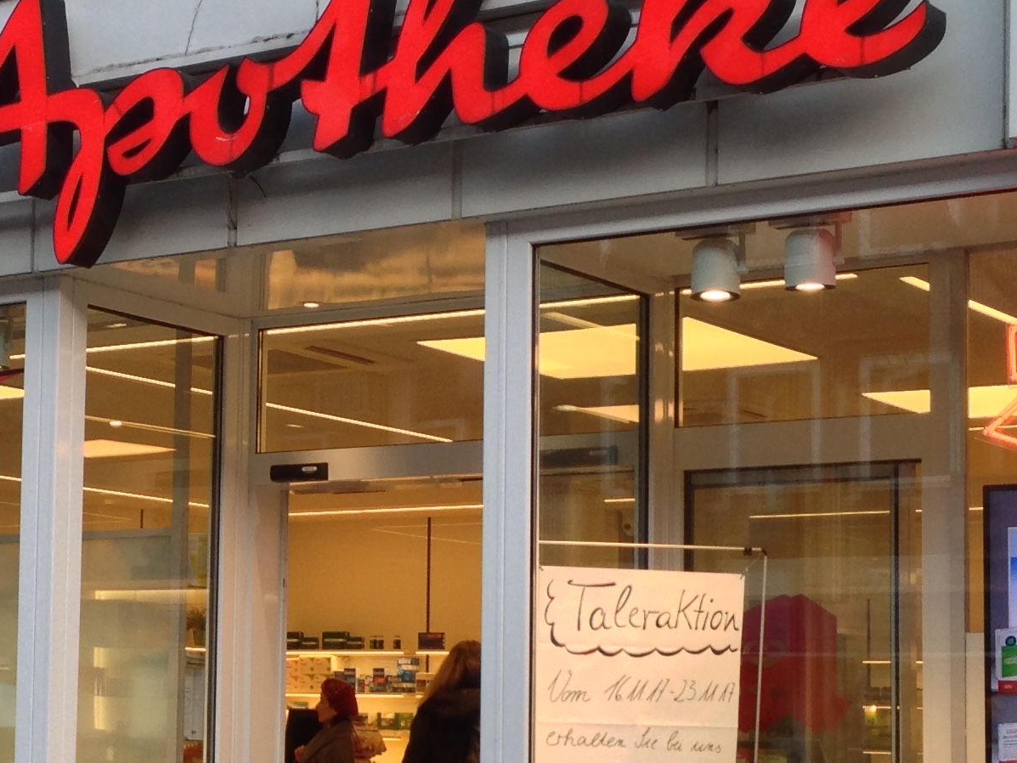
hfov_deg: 21.4
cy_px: 523
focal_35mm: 90
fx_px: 2644
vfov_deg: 16.4
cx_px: 146
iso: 50
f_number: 2.4
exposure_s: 1/60
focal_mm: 4.12
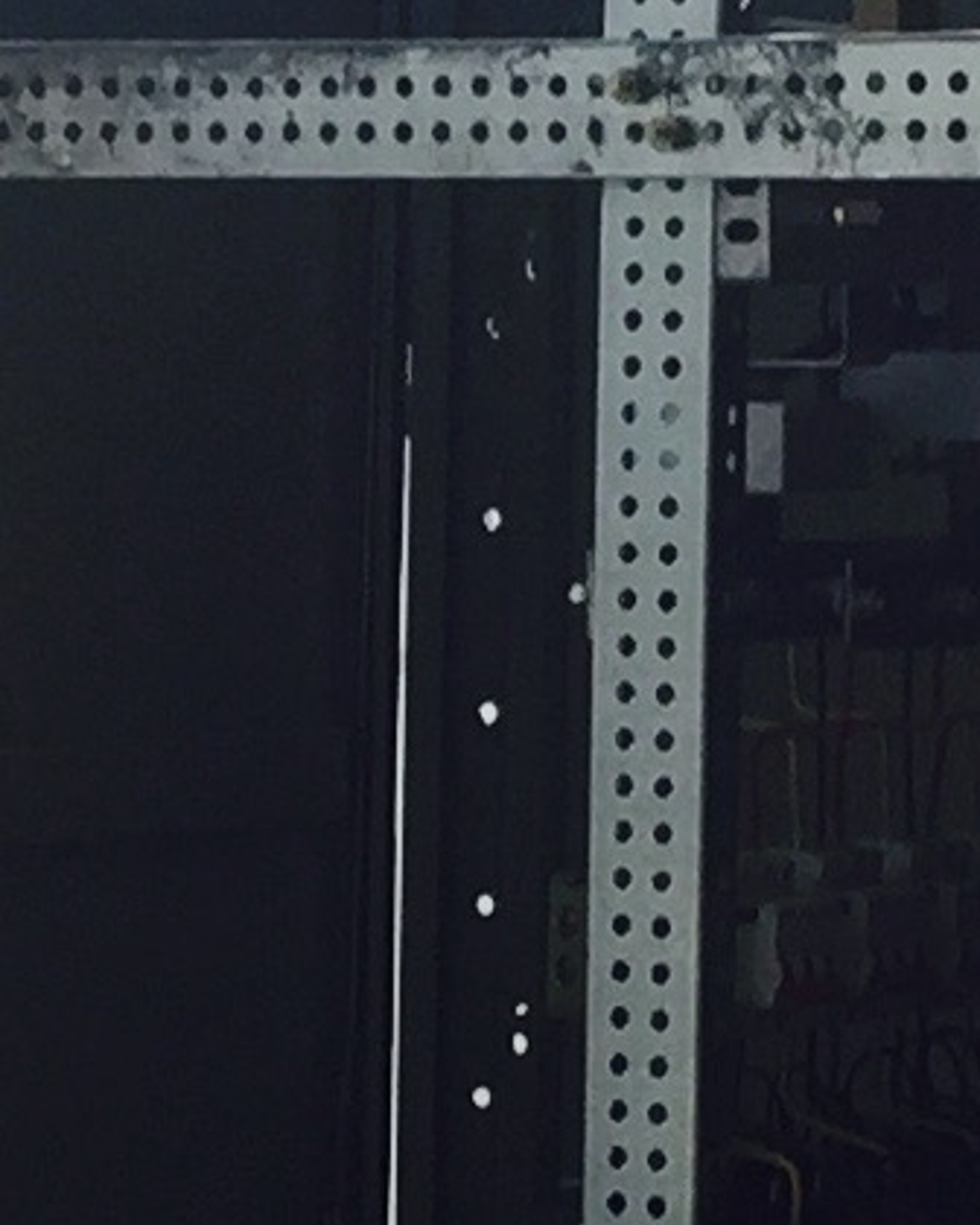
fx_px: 7976
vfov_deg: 8.8
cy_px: 408
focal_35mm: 220
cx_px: 117
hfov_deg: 7.0
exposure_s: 1/100
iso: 40
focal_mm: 4.15
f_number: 2.2
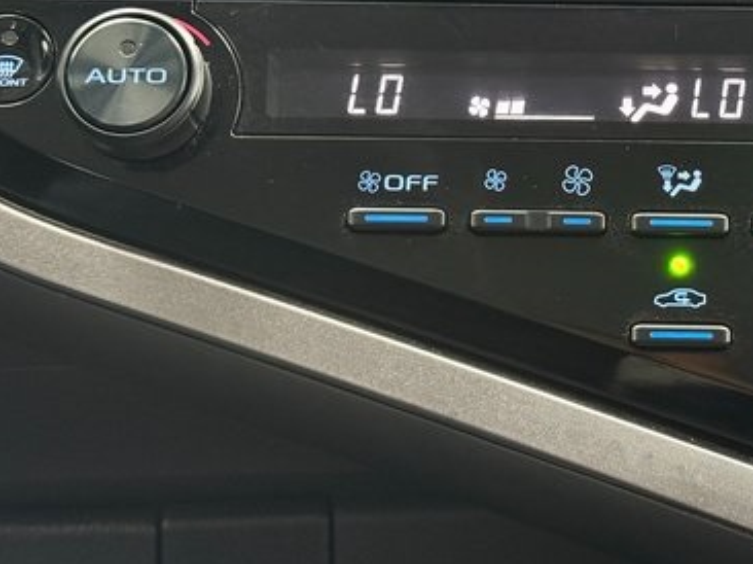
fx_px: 1826
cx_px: 553
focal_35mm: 84
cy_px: 124
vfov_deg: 17.4
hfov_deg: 23.1
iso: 640
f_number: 1.78
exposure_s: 1/30
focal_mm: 6.76
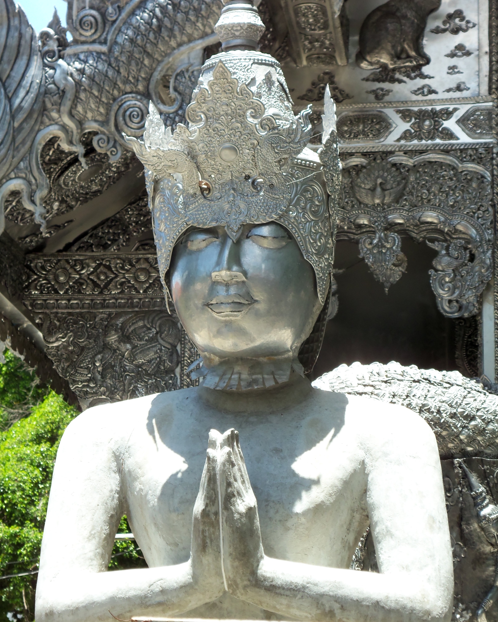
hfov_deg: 14.3
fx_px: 1990
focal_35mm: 108
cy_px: 331
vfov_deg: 17.8
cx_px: 248
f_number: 4.4
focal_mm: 18.5
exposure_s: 1/200
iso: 80
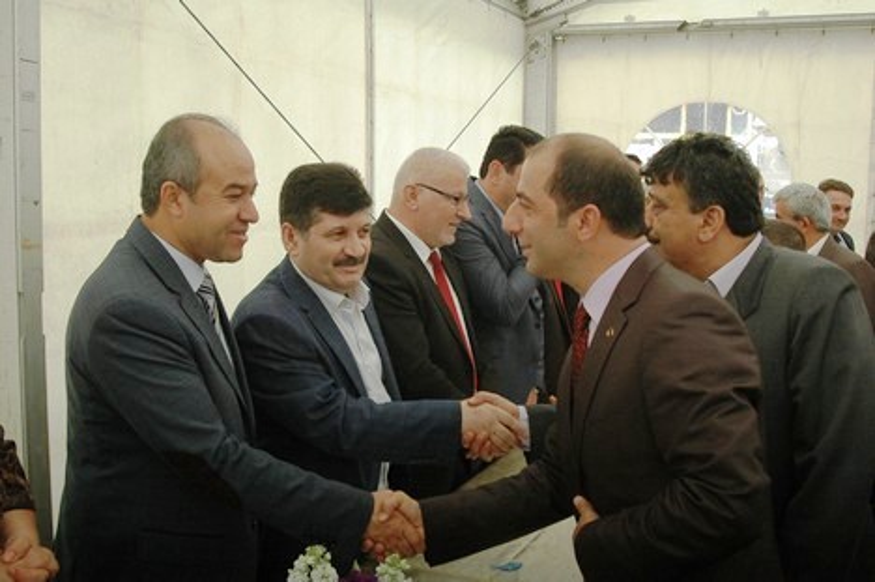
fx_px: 874
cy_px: 291
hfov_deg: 53.2
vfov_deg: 36.8
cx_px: 438
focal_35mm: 36
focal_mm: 24
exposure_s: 1/160
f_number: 4
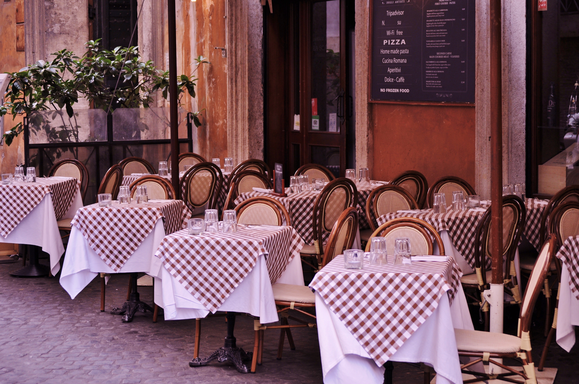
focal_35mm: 82
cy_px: 192
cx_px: 290
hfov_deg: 24.6
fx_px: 1325
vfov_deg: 16.5
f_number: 4.2
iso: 200
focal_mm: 55
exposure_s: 1/160
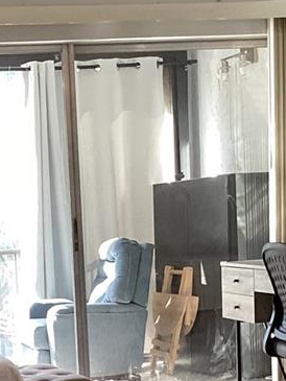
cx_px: 13
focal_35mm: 102
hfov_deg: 14.3
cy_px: 386
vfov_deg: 18.7
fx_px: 1123
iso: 125
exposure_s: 1/60
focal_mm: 3.3
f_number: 2.4
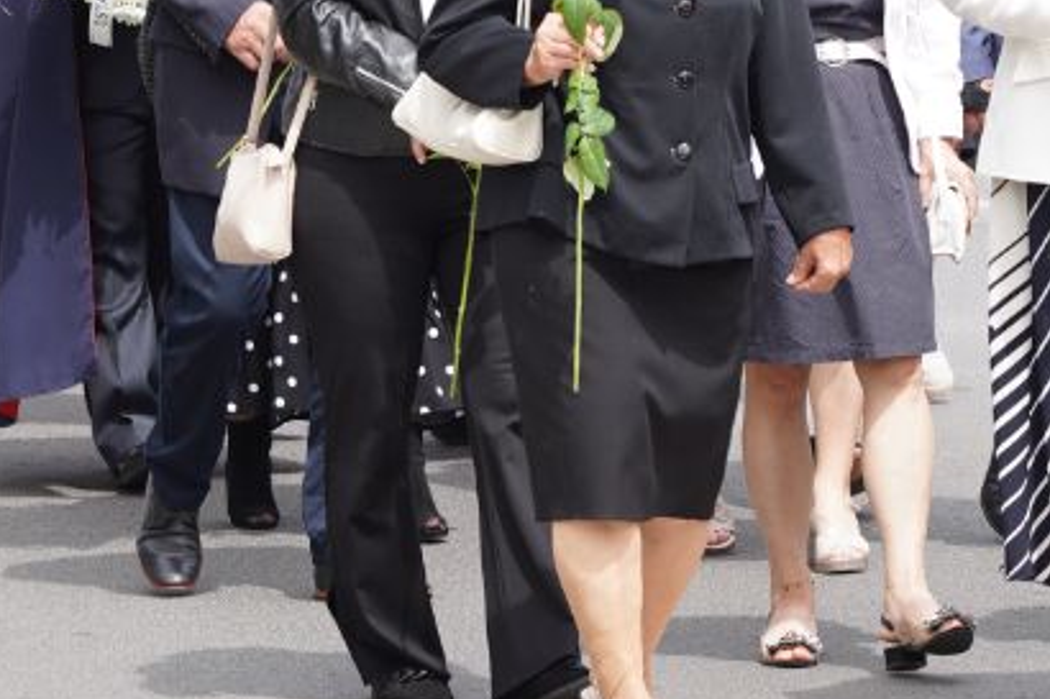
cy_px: 142
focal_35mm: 333
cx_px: 548
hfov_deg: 6.2
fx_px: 9708
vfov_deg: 4.1
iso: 100
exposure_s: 1/200
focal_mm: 105
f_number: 5
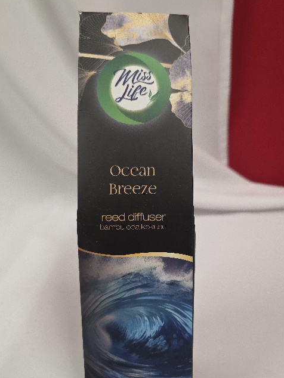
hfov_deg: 48.2
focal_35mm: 29
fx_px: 317
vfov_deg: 61.6
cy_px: 203
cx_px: 150
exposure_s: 1/101
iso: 400
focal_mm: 6.3
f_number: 1.7
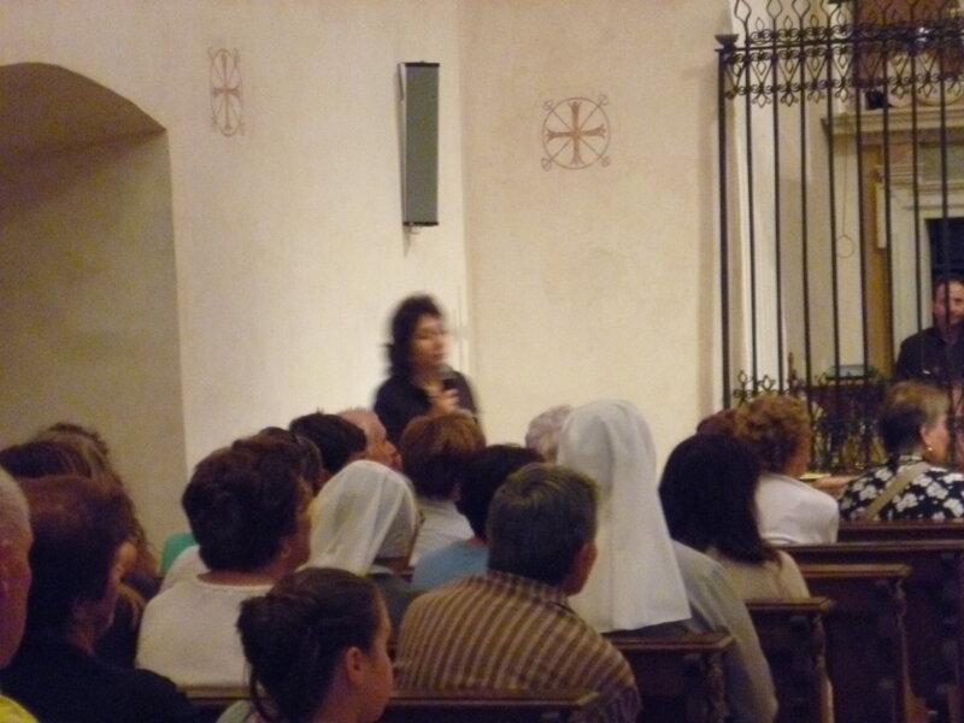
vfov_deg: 12.9
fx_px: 3203
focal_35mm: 115
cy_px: 362
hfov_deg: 17.1
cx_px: 482
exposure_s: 1/8
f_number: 6.1
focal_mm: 20.5
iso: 1000
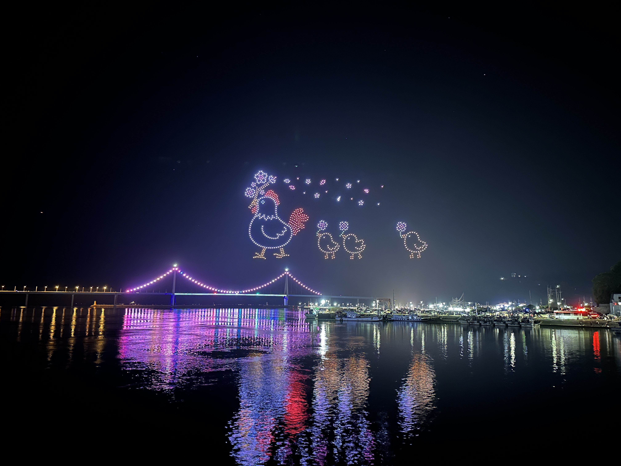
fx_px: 431
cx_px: 310
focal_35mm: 24
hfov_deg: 71.6
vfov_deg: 56.8
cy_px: 233
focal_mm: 6.86
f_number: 1.78
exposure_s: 1/5
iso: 1600
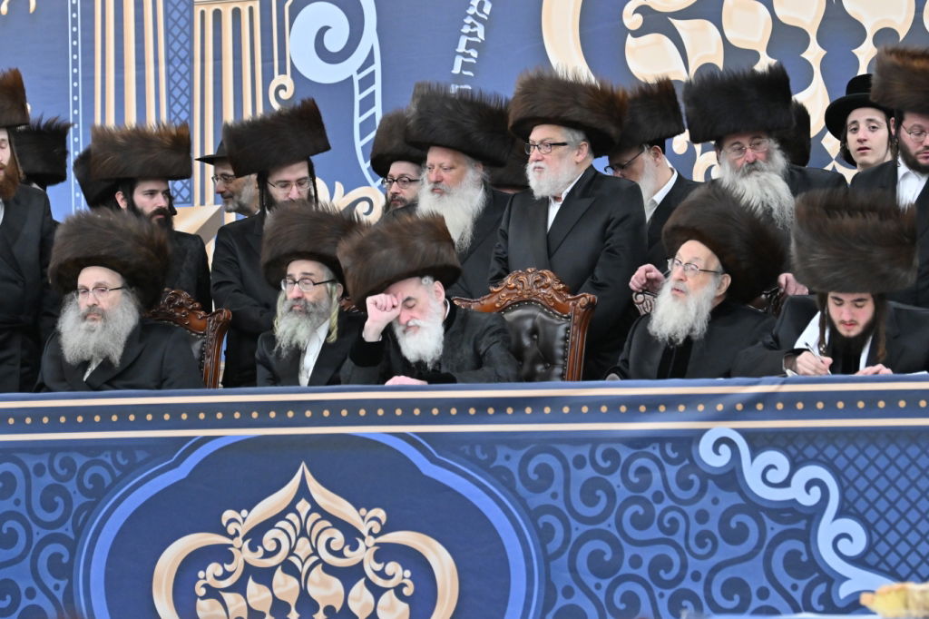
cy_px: 310
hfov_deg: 10.6
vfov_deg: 7.0
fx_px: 5030
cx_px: 464
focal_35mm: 195
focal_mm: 130
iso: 1600
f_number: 2.8
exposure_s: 1/500
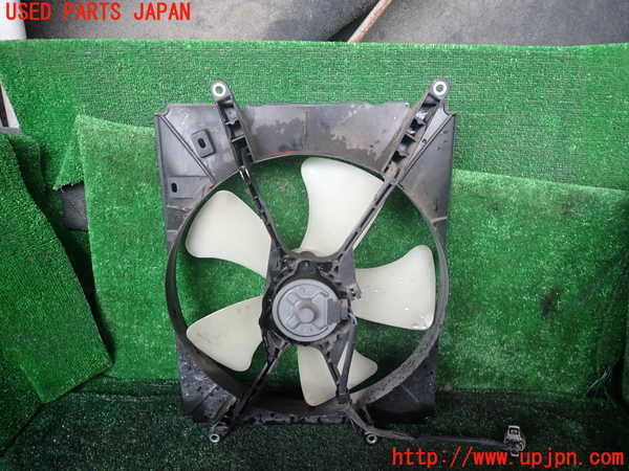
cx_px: 314
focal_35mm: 25
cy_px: 236
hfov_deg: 69.4
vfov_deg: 54.9
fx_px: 454
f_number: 2
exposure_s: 1/50
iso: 200
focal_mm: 4.5
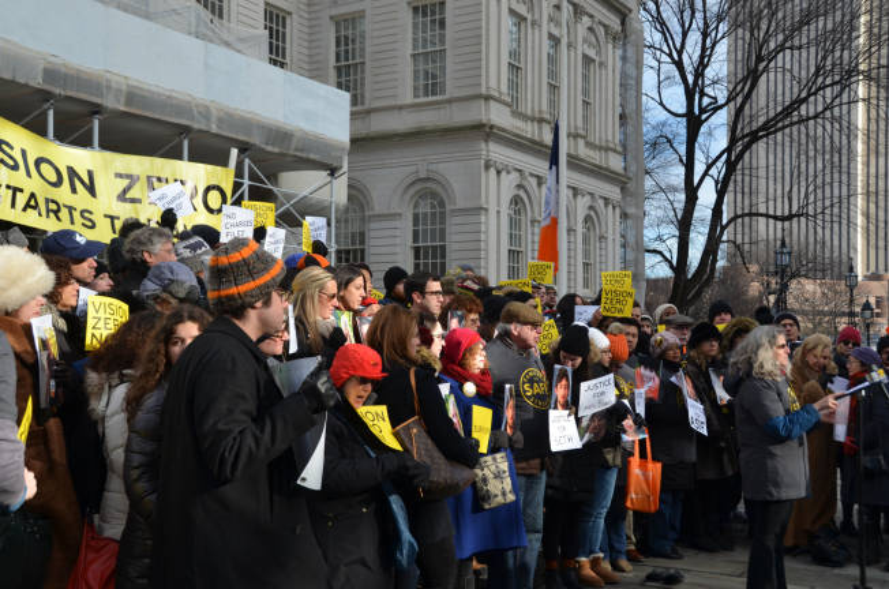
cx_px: 444
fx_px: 1035
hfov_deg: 46.5
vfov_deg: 31.8
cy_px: 294
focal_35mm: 42
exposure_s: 1/160
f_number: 6.3
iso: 200
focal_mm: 28
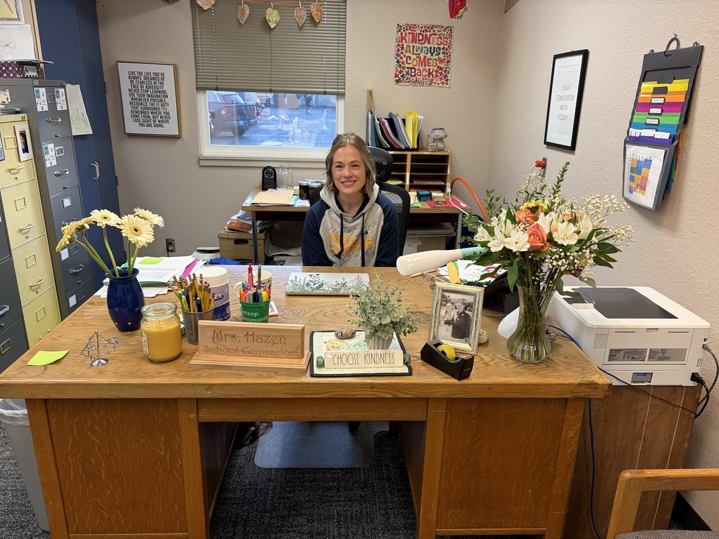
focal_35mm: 26
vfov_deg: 53.1
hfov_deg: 67.3
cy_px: 270
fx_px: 540
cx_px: 360
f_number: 1.6
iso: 160
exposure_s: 1/60
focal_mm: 5.96
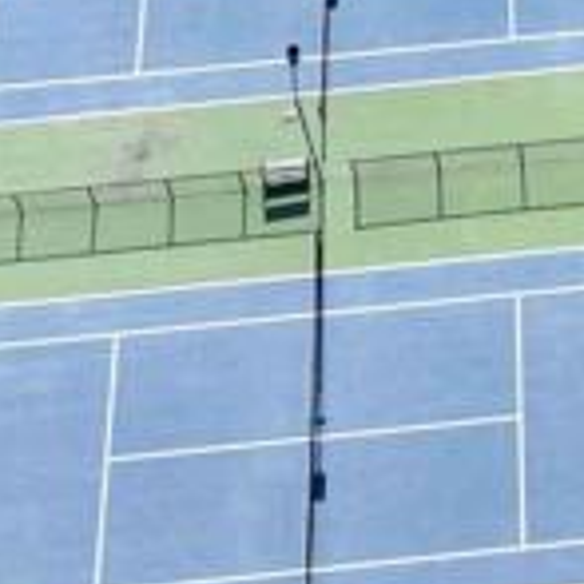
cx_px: 874
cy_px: -626
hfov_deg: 11.3
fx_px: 2825
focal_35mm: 148
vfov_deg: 10.7
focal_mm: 12.29
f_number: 2.8
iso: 130
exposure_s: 1/100
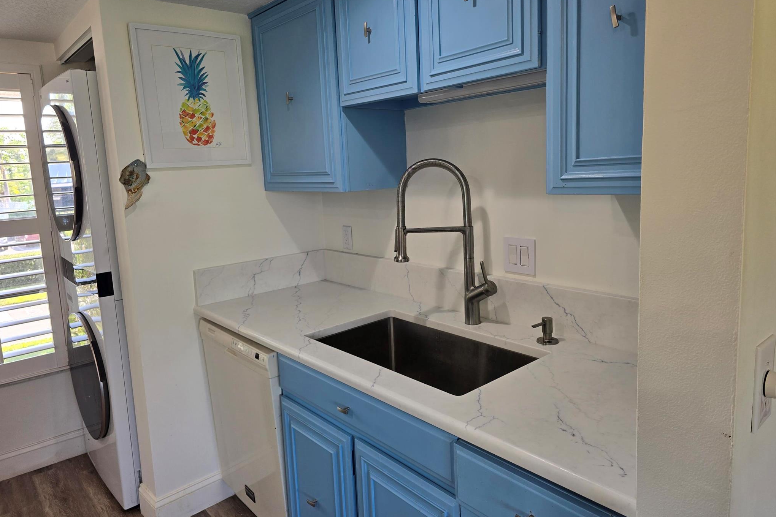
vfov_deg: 53.1
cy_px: 244
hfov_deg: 73.7
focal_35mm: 24
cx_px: 388
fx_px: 517
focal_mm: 6.3
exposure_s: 1/120
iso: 50
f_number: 1.7
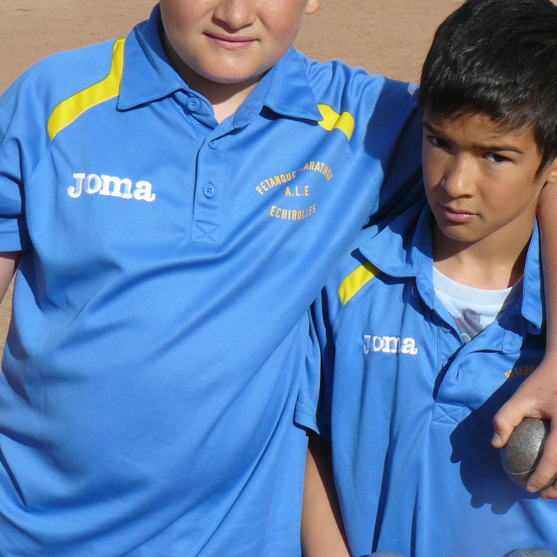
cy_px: 183
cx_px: 330
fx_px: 1784
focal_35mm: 98
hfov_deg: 17.7
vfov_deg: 17.7
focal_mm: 9.8
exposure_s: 1/400
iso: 100
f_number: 6.3
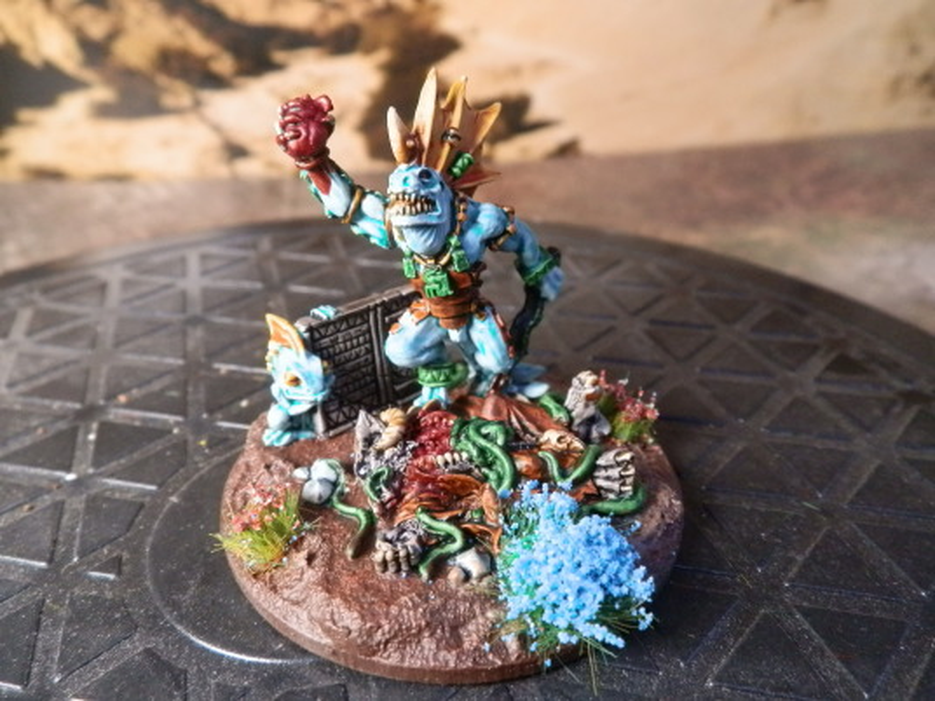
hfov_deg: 63.4
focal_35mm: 28
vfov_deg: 49.7
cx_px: 468
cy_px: 350
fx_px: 756
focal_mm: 5
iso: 400
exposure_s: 1/160
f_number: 3.1
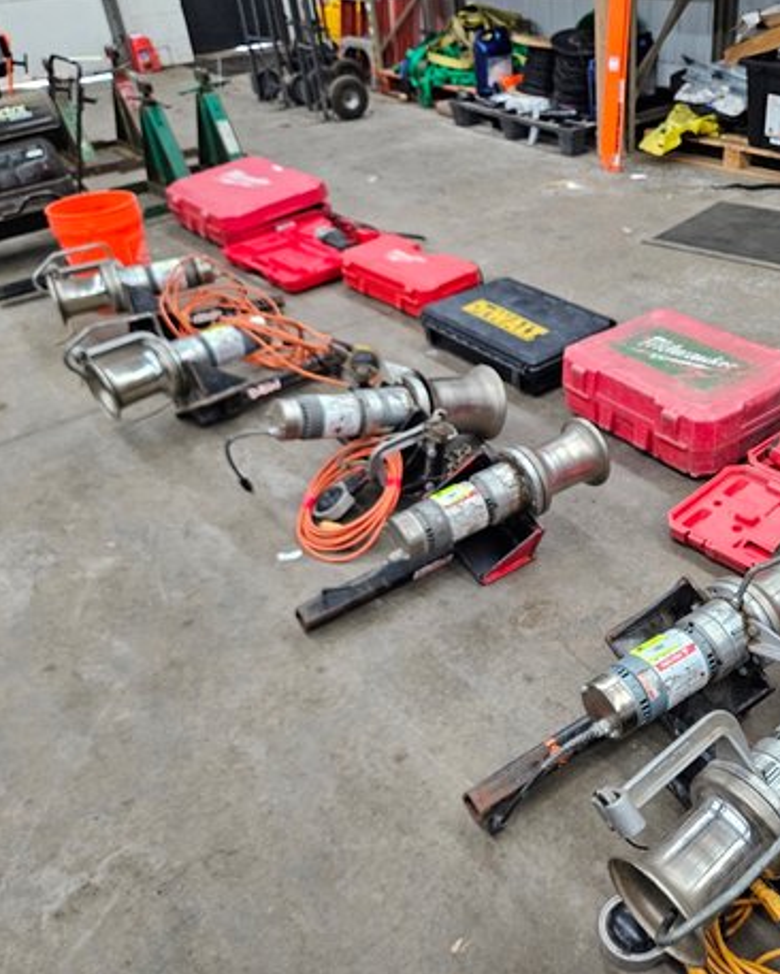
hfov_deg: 46.3
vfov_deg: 57.2
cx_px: 532
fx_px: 894
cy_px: 496
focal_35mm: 31
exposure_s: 1/120
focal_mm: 5.4
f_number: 1.8
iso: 500
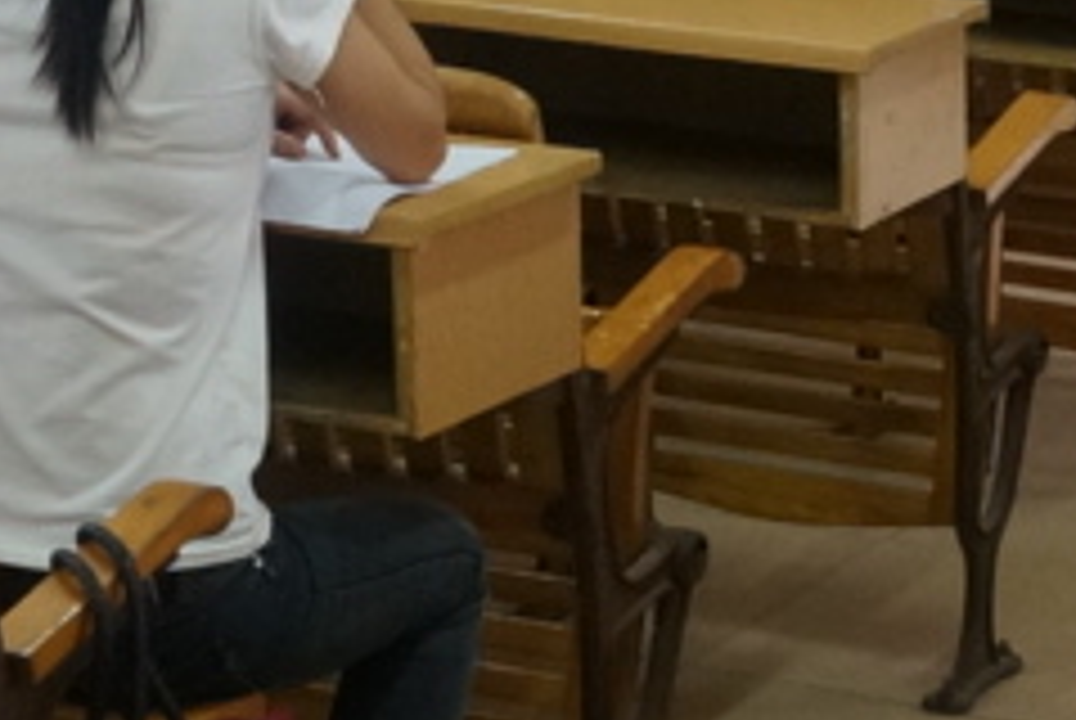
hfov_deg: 12.6
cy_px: 36
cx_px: 243
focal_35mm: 162
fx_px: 4848
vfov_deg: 8.5
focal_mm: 16
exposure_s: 1/60
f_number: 4
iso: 1000
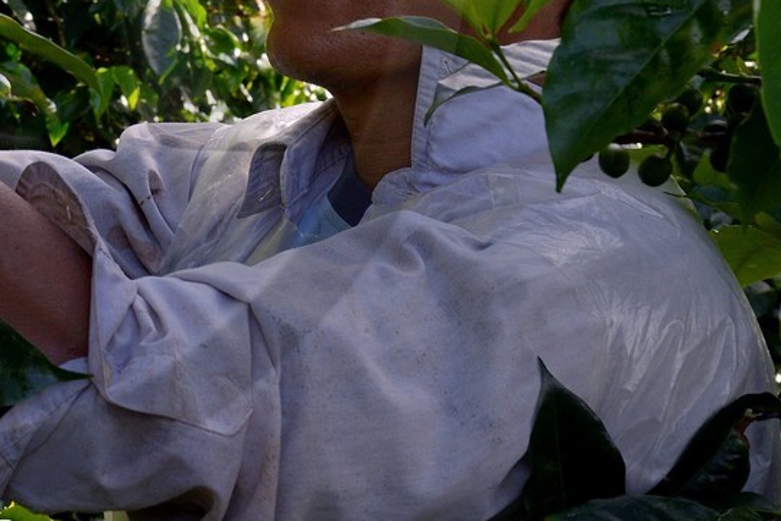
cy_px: -84
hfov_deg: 14.9
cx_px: -127
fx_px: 2886
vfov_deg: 10.2
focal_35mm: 133
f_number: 13
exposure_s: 1/125
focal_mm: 45
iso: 800
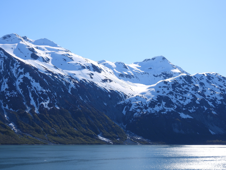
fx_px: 392
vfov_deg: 24.4
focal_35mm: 60
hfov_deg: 32.2
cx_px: 113
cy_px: 85
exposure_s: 1/1600
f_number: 3.5
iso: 100
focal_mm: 10.7
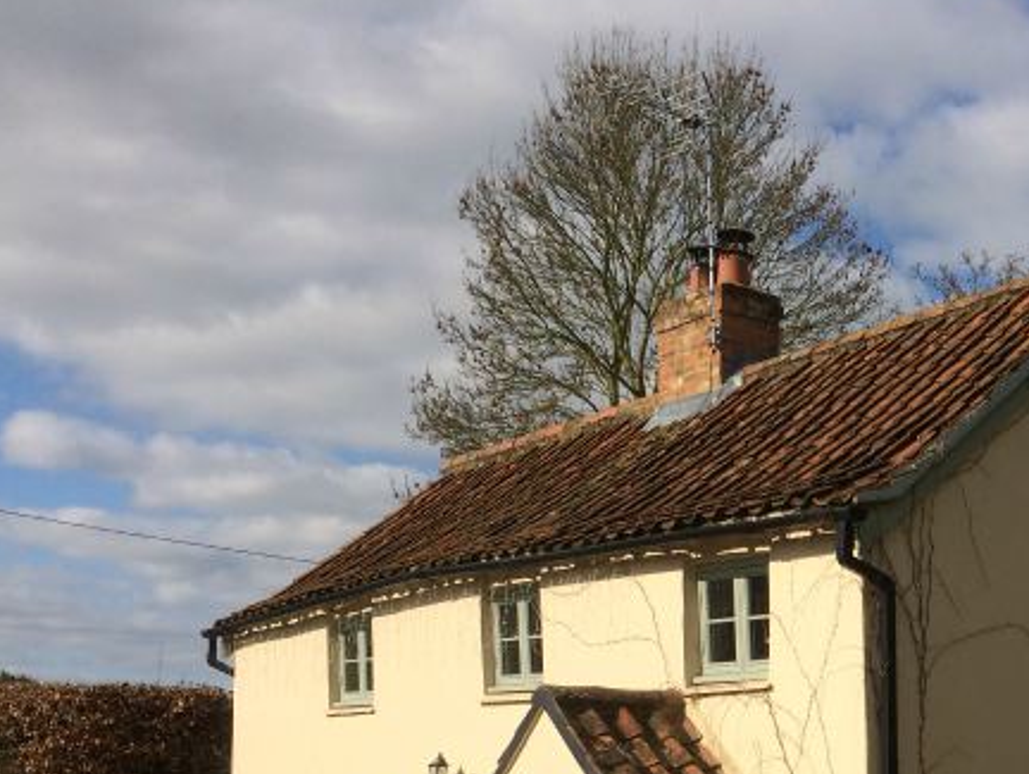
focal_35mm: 57
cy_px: 734
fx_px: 1696
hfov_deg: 31.9
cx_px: 955
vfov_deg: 24.8
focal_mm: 4.15
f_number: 2.2
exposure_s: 1/2933
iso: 32
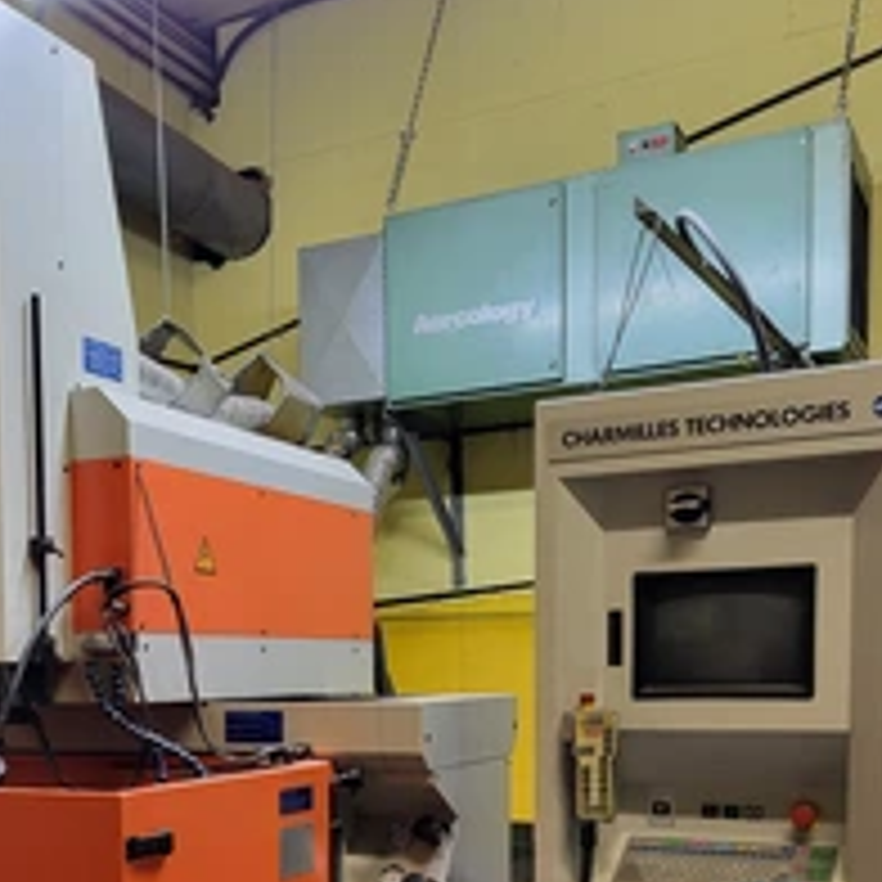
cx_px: 270
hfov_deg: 35.6
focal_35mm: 47
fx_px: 1355
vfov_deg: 34.6
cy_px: 738
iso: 250
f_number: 1.8
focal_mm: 5.4
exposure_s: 1/40
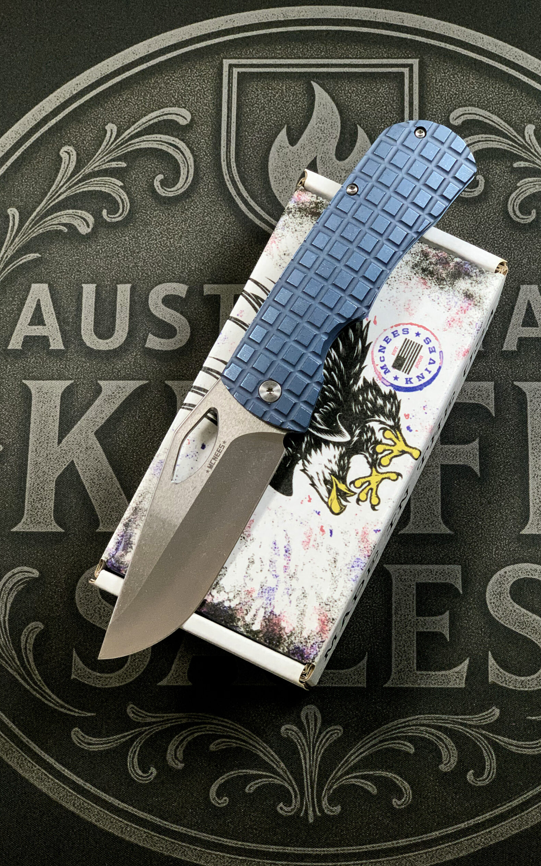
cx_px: 327
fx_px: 1321
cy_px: 440
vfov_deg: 36.3
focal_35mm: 56
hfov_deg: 23.1
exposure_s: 1/60
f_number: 2.4
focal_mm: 6
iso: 250
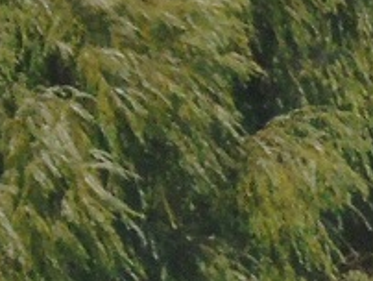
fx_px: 12870
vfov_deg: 1.2
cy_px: 649
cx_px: 944
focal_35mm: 1193
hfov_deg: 1.7
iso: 400
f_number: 5.5
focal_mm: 33
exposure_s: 1/2000
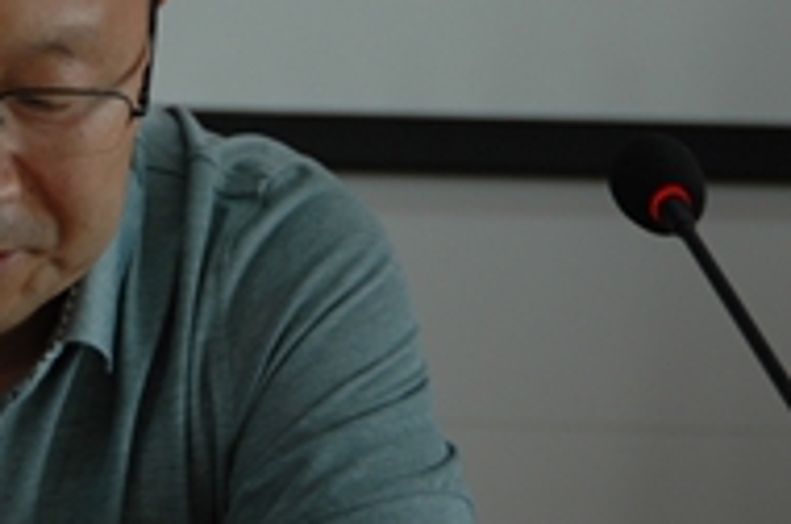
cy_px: 166
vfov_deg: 5.3
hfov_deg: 8.0
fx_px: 5622
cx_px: 17
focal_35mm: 256
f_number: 5.3
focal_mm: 65
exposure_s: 1/30
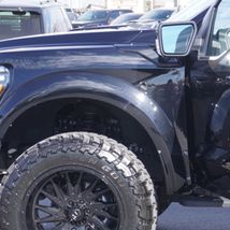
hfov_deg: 11.8
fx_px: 1090
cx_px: 267
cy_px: 125
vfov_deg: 12.0
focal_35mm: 145
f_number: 7.1
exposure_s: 1/100
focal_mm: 38
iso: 100
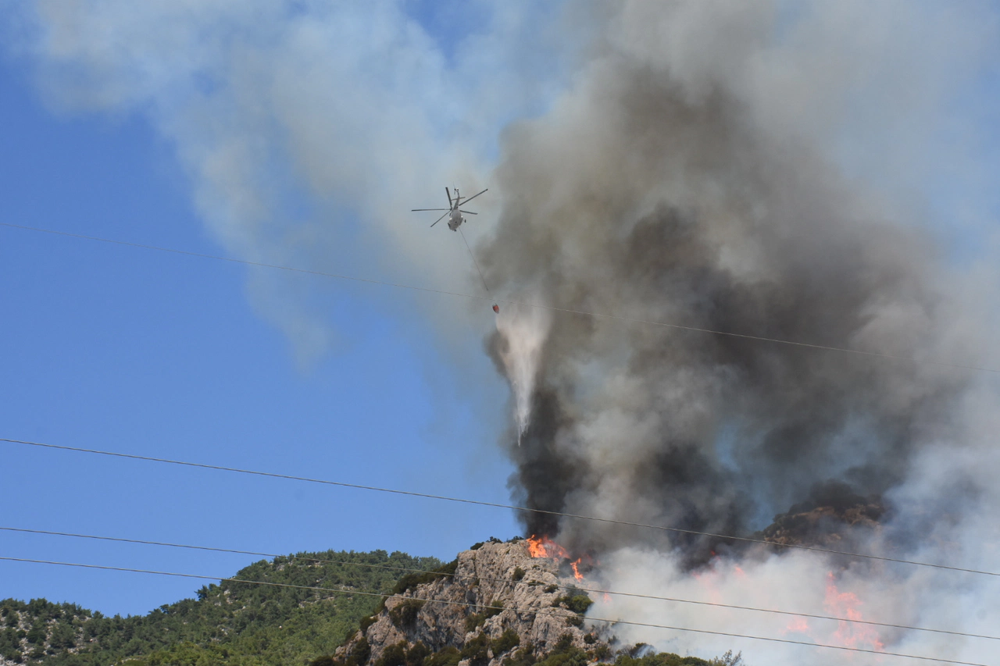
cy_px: 333
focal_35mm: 68
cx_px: 500
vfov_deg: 20.2
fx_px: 1875
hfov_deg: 29.9
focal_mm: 45
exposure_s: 1/800
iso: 400
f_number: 11
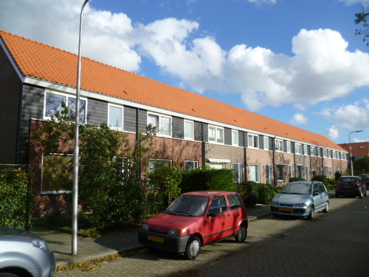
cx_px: 184
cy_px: 138
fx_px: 298
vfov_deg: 49.7
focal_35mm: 28
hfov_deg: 63.4
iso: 80
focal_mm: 5
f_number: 2.8
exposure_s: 1/1000
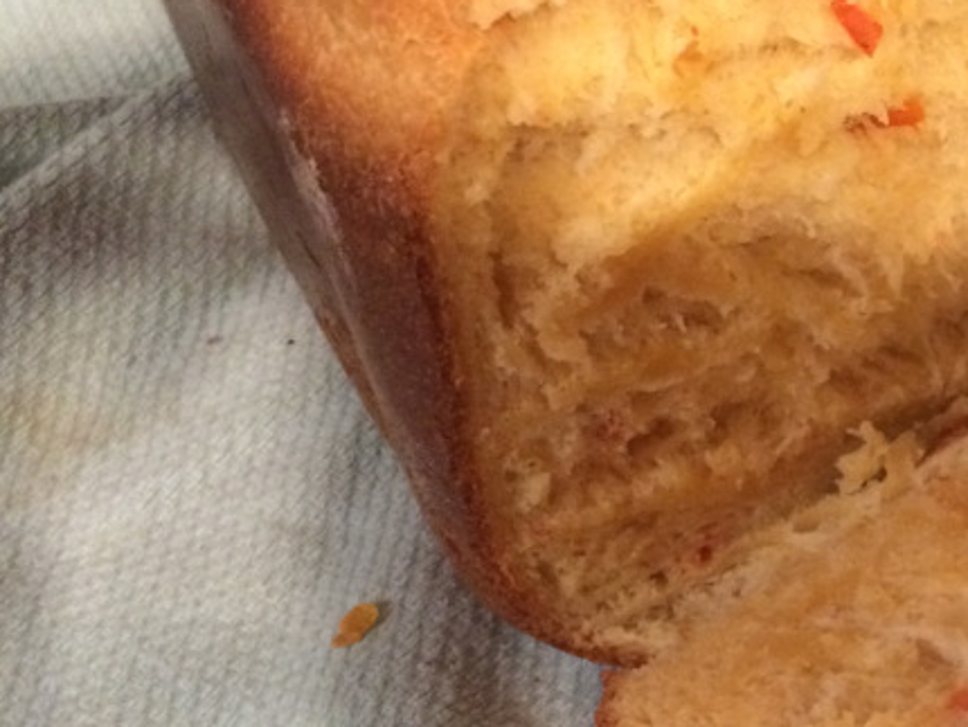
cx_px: 1137
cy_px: 475
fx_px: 1931
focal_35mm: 69
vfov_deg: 21.3
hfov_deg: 25.5
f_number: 2.2
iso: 320
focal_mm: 4.15
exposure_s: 1/15
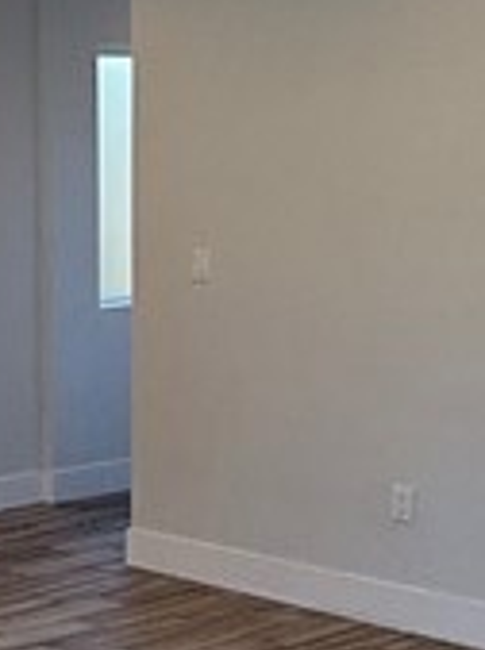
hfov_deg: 14.8
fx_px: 1594
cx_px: -423
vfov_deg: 23.1
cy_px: 319
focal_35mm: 85
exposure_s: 1/120
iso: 100
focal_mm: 2.22
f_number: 2.2
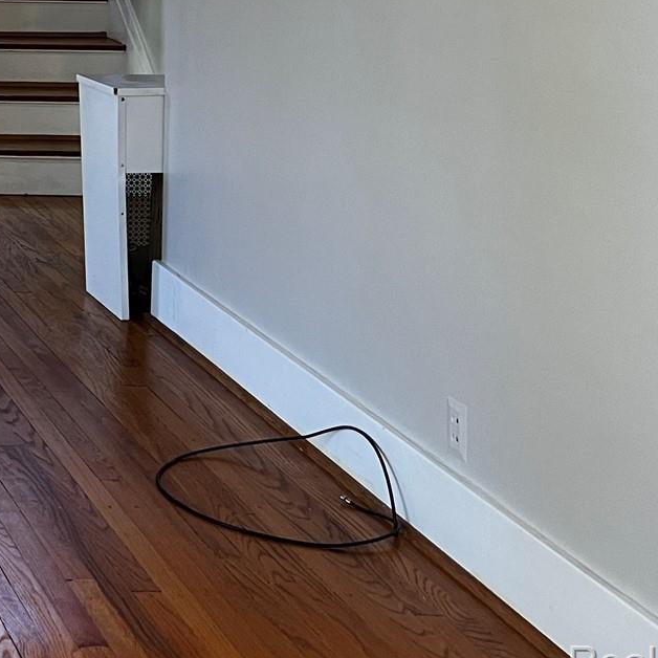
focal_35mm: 75
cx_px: -298
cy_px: -112
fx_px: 1613
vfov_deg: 21.5
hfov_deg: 20.2
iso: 125
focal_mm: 5.7
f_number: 1.5
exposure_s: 1/60
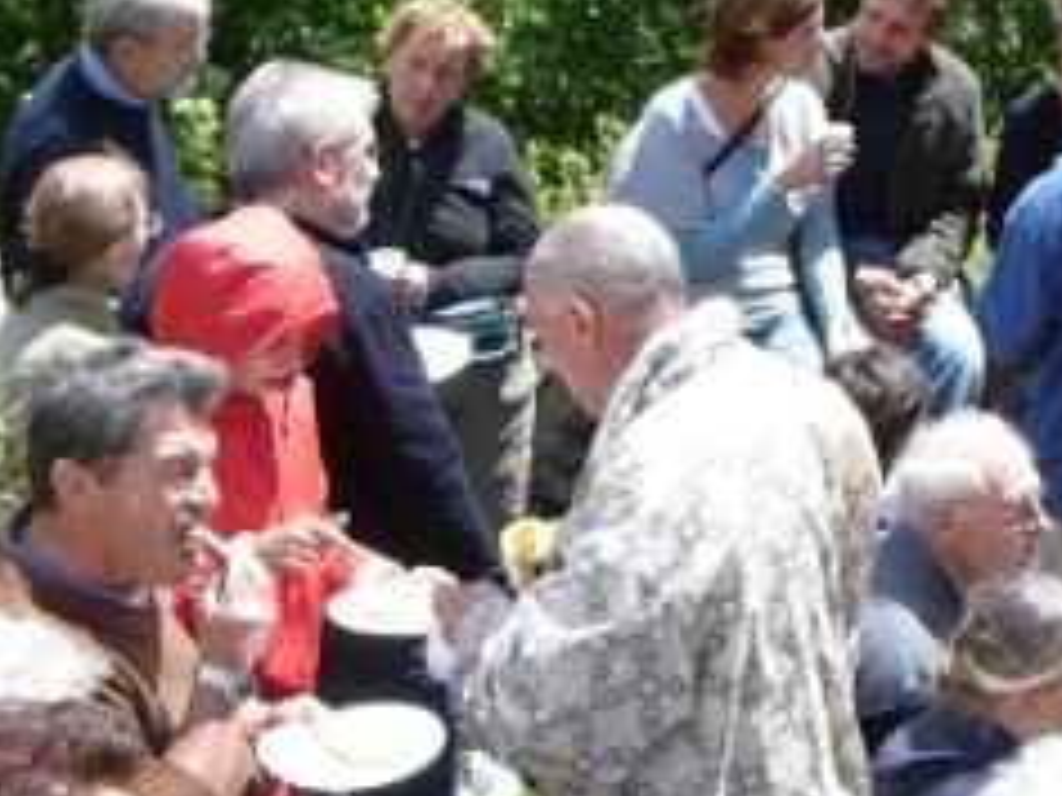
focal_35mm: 97
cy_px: 567
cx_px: 536
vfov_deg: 15.2
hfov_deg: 20.2
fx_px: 2976
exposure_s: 1/400
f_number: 3.1
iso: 80
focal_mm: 6.1
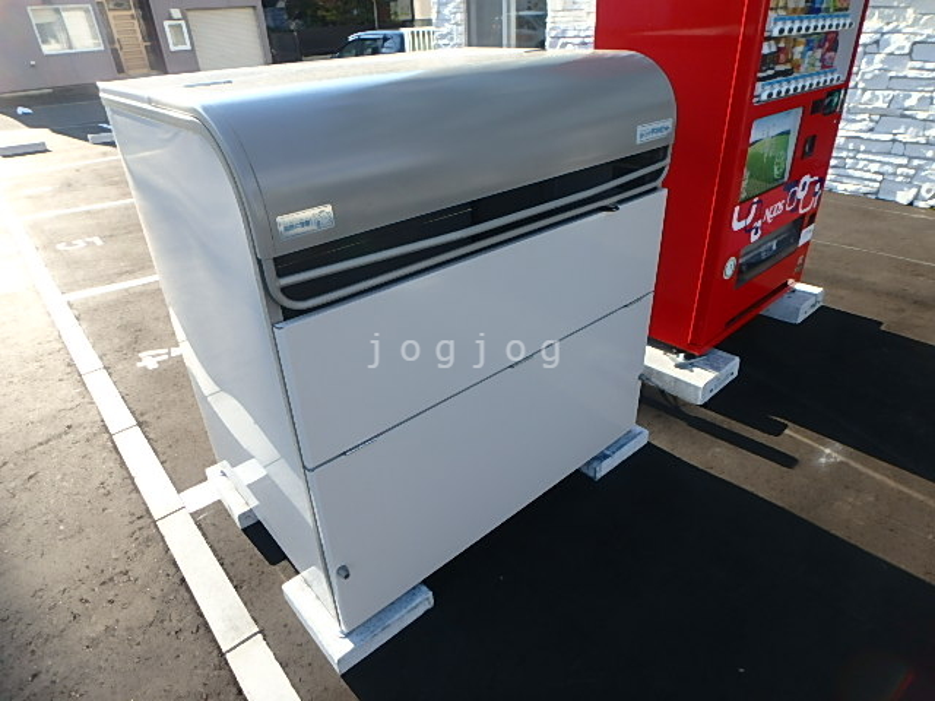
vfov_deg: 63.4
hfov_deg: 79.0
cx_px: 468
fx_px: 567
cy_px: 350
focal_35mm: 21
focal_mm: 3.7
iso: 125
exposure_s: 1/250
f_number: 3.5
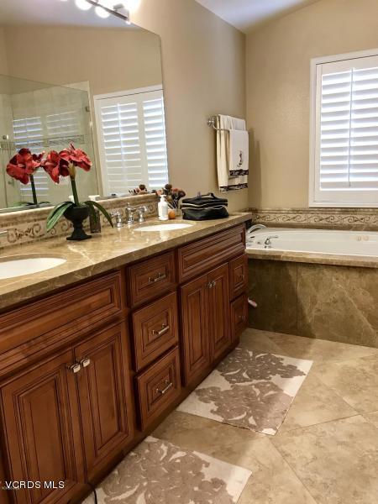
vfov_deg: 63.4
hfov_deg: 49.7
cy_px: 252
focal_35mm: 28
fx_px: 408
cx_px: 189
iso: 40
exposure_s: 1/20
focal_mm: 3.99
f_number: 1.8
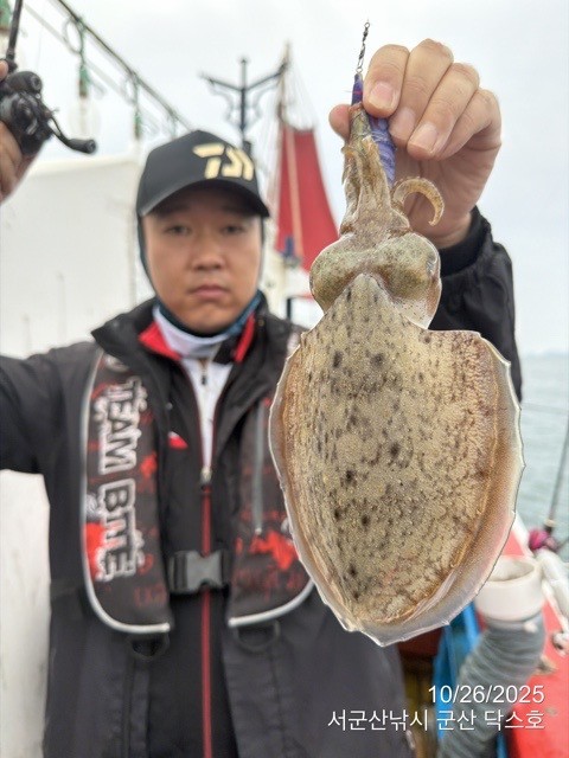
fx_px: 526
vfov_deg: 71.6
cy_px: 379
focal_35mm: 24
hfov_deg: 56.8
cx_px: 284
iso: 320
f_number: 1.78
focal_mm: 6.76
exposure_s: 1/992
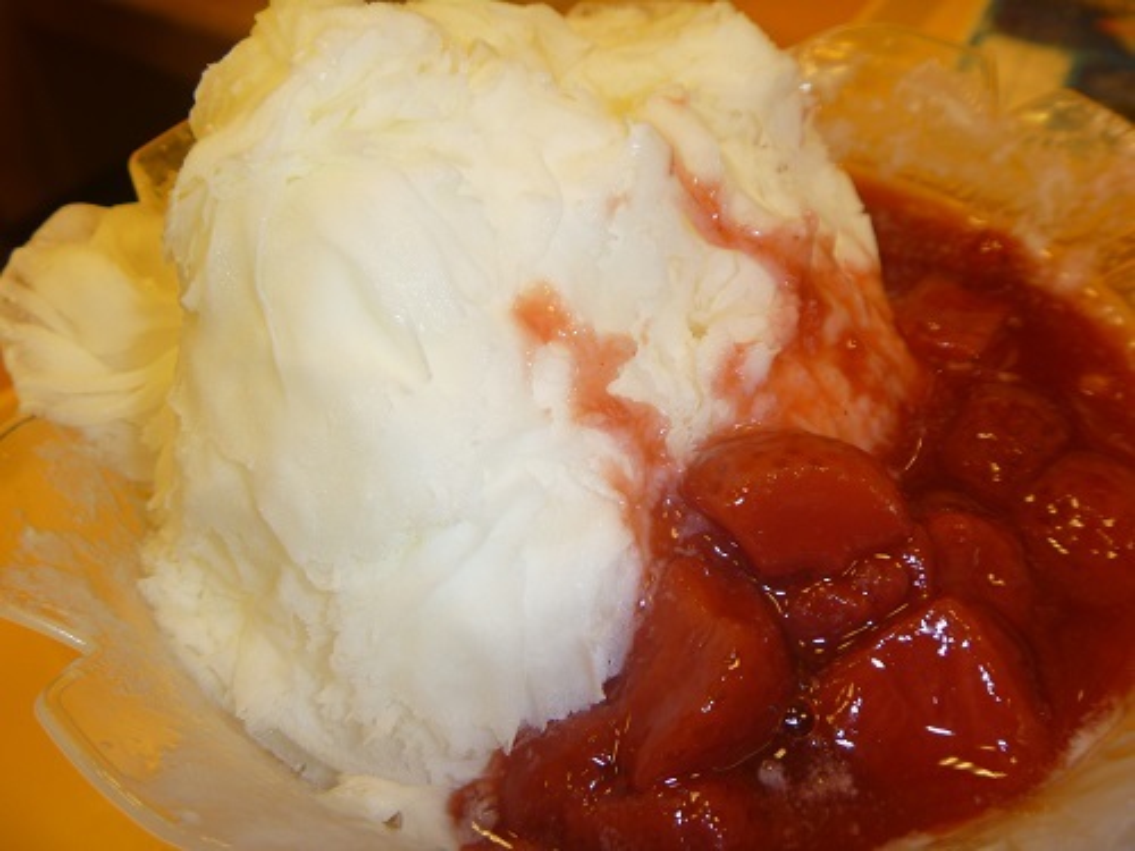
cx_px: 568
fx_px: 1148
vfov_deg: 40.7
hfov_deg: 52.6
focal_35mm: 35
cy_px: 426
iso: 80
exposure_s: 1/40
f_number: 3.5
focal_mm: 6.3
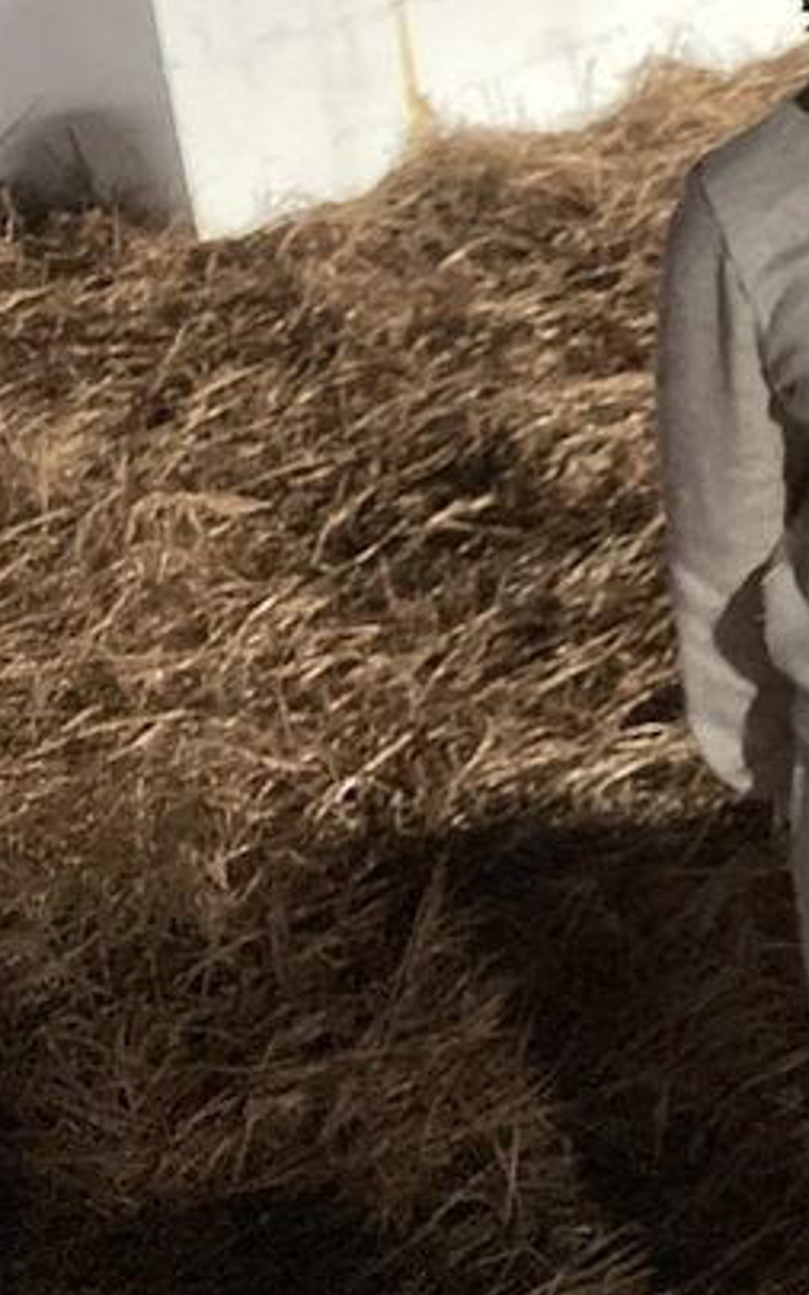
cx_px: 1605
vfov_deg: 27.1
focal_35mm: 75
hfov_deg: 14.5
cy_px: 304
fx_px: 2647
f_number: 1.8
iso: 1000
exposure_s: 1/15
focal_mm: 3.99
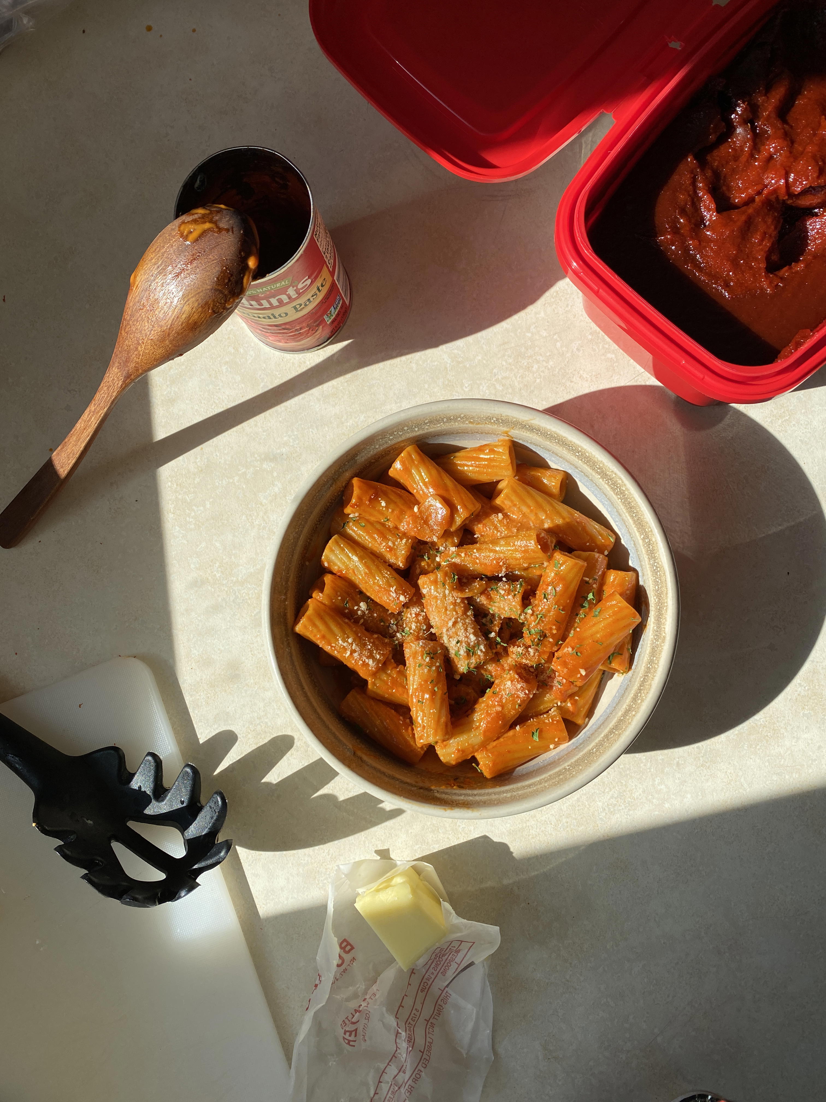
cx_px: 413
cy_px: 551
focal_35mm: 26
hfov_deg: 53.1
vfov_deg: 67.3
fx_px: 827
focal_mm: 4.25
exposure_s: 1/1182
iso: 32
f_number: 1.8
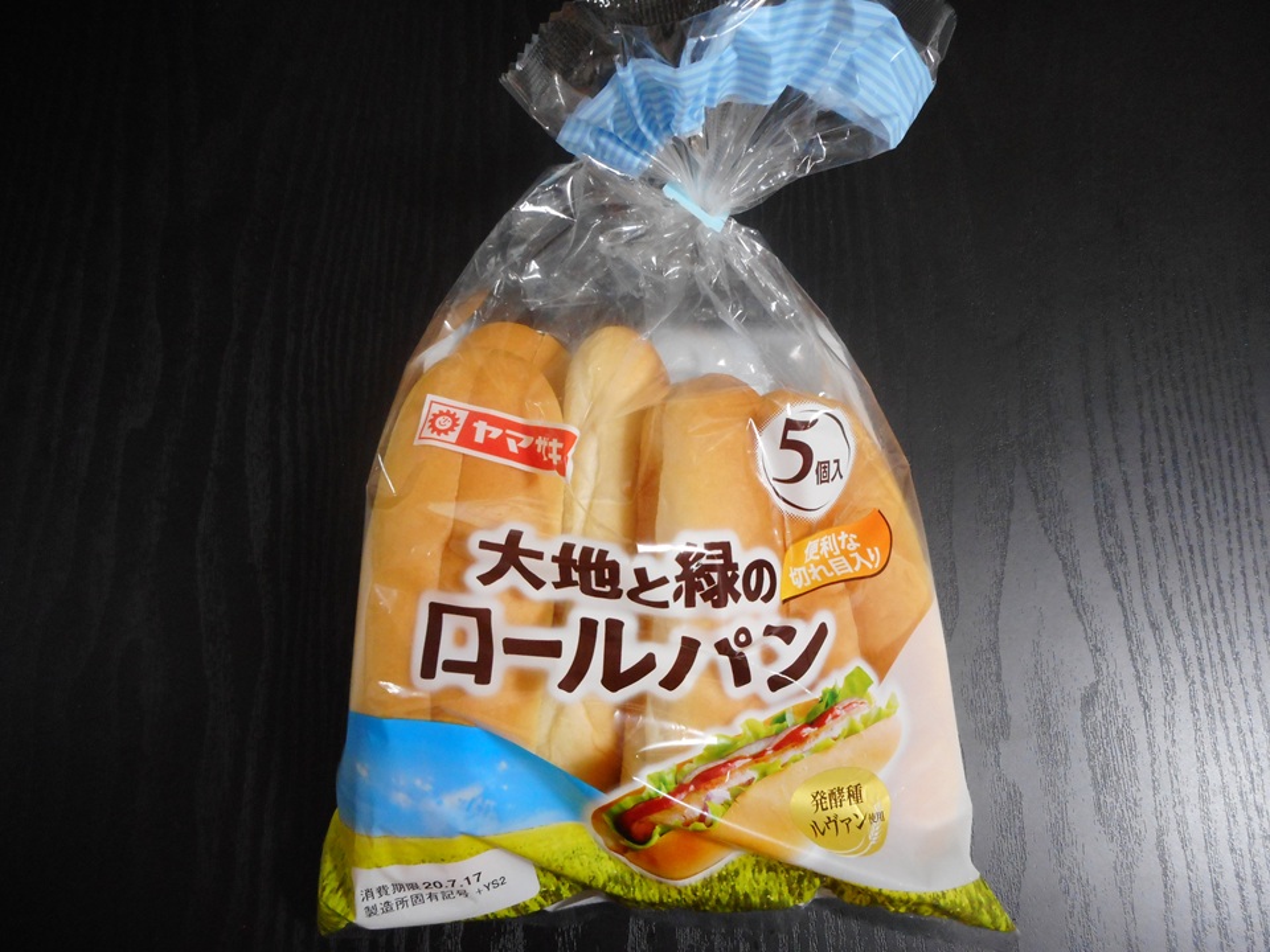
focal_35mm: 25
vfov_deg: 54.9
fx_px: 917
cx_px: 635
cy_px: 476
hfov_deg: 69.4
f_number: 3.7
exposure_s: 1/13
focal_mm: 4.5
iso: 400
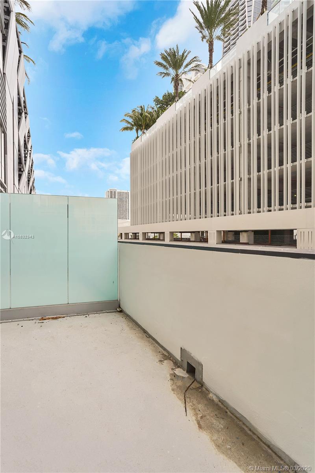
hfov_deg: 61.9
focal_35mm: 20
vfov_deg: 84.0
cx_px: 158
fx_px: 262
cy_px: 236
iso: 100
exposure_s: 1/250
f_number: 5.6
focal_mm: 20
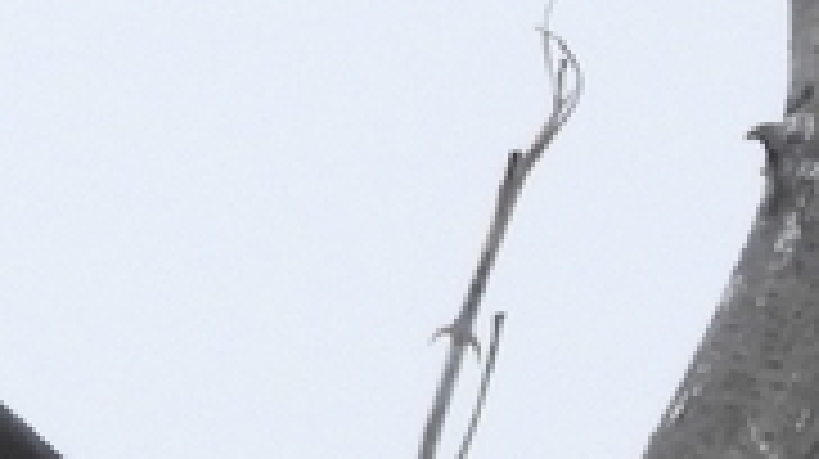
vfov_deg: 0.3
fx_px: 75963
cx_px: -1112
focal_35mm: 3501
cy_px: -603
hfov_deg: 0.6
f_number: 5.6
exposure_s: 1/80
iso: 400
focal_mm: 89.6
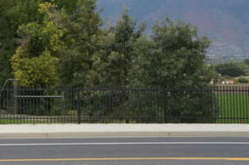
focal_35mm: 105
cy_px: -4
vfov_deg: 12.8
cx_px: -20
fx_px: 726
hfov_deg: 18.8
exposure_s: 1/100
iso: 200
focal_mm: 30
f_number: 10
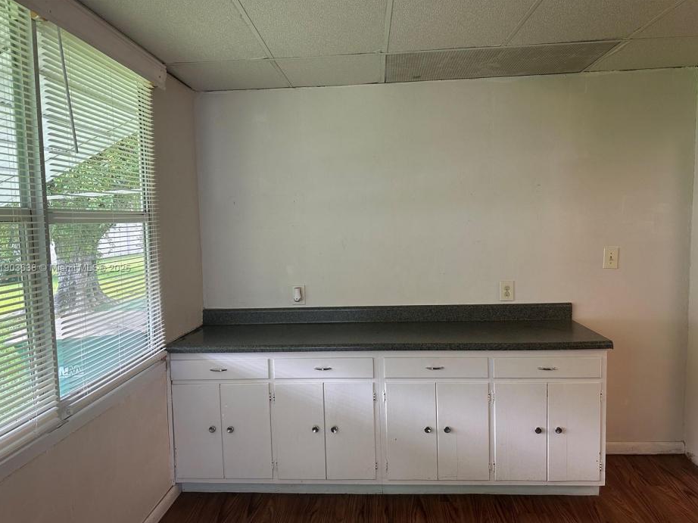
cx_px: 348
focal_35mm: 25
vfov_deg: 54.9
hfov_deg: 69.4
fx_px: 504
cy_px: 269
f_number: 1.78
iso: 200
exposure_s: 1/120
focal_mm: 6.86
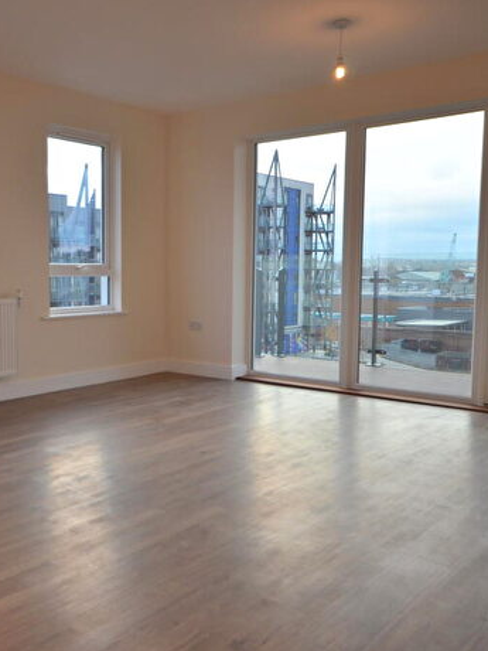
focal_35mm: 35
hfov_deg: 39.9
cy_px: 326
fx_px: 658
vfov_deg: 52.6
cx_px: 140
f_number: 5
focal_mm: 16
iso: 400
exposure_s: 1/80
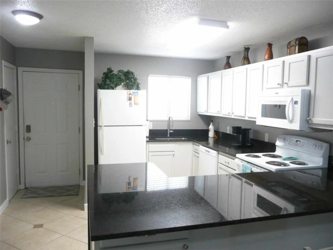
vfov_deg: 49.7
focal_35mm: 28
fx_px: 269
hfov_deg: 63.4
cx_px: 166
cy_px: 125
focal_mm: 4.6
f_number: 3.3
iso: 200
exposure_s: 1/20
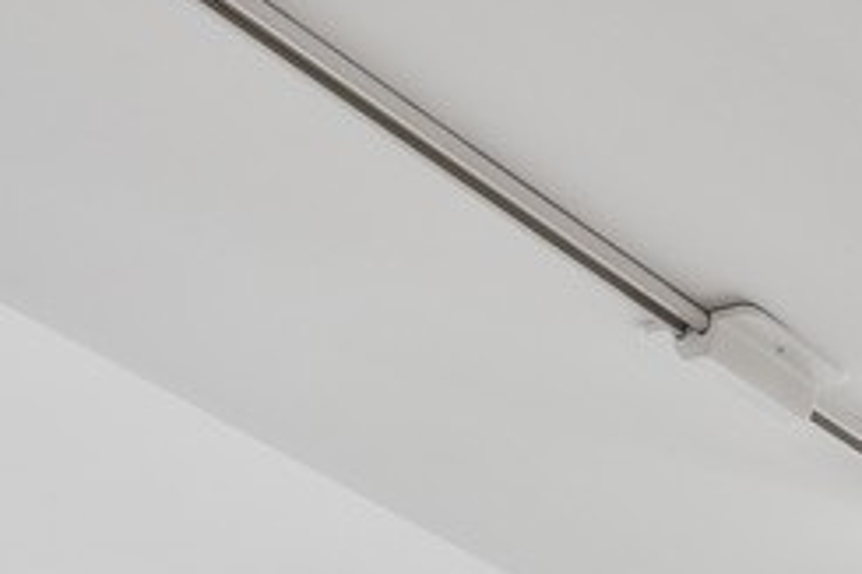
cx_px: 1886
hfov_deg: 14.1
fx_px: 2734
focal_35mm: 114
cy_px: 1863
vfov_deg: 9.0
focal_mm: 17.5
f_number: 9.5
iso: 200
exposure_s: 1/10
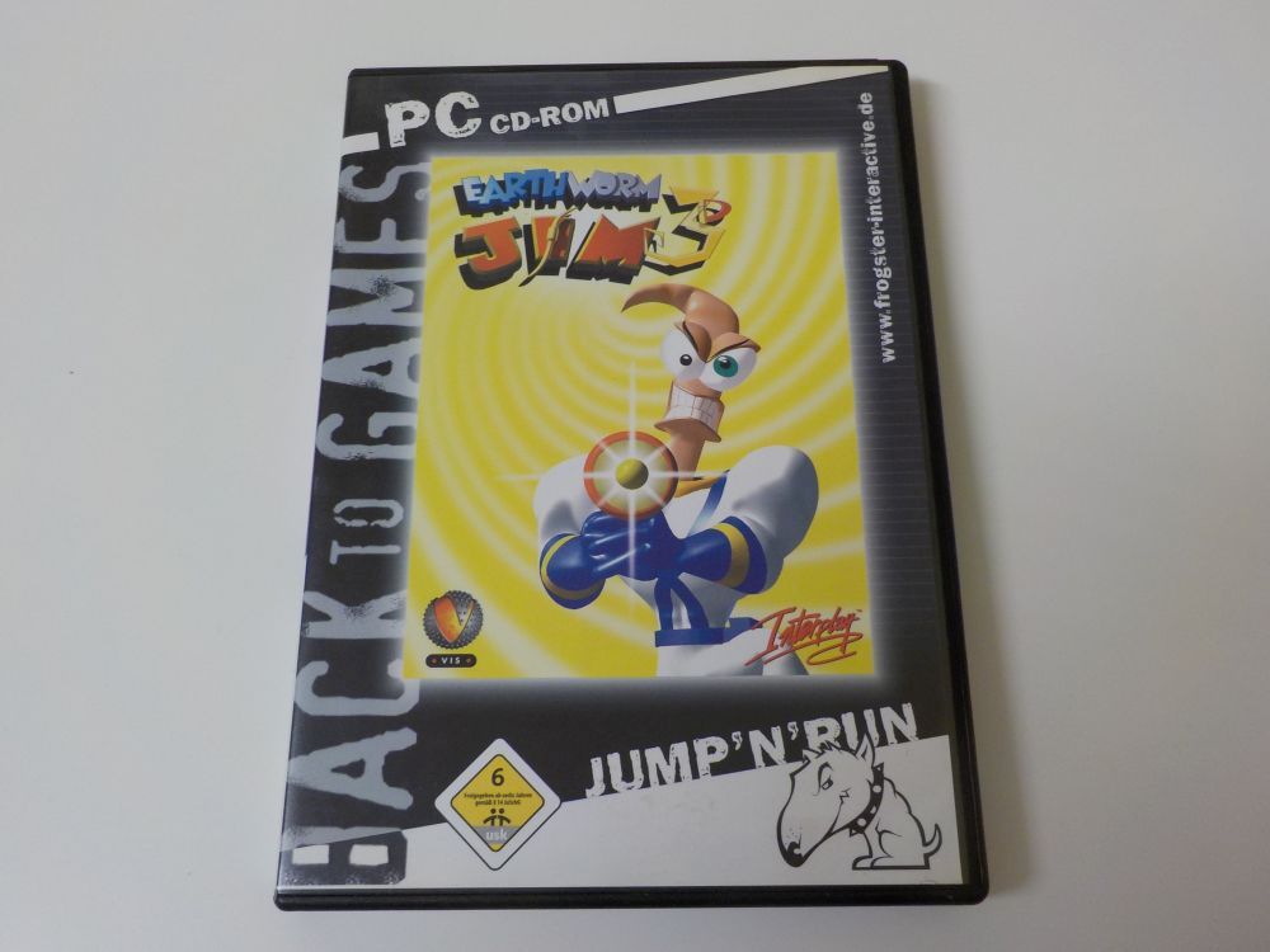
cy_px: 476
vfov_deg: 46.8
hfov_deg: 60.0
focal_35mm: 30
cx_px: 635
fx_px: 1101
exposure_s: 1/30
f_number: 3.3
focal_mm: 4.1
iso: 160
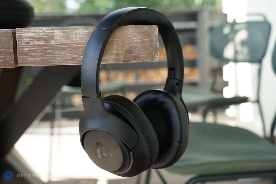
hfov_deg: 40.3
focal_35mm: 49
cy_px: 92
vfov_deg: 27.5
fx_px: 376
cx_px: 138
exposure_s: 1/160
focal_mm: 49
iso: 320
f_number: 5.6
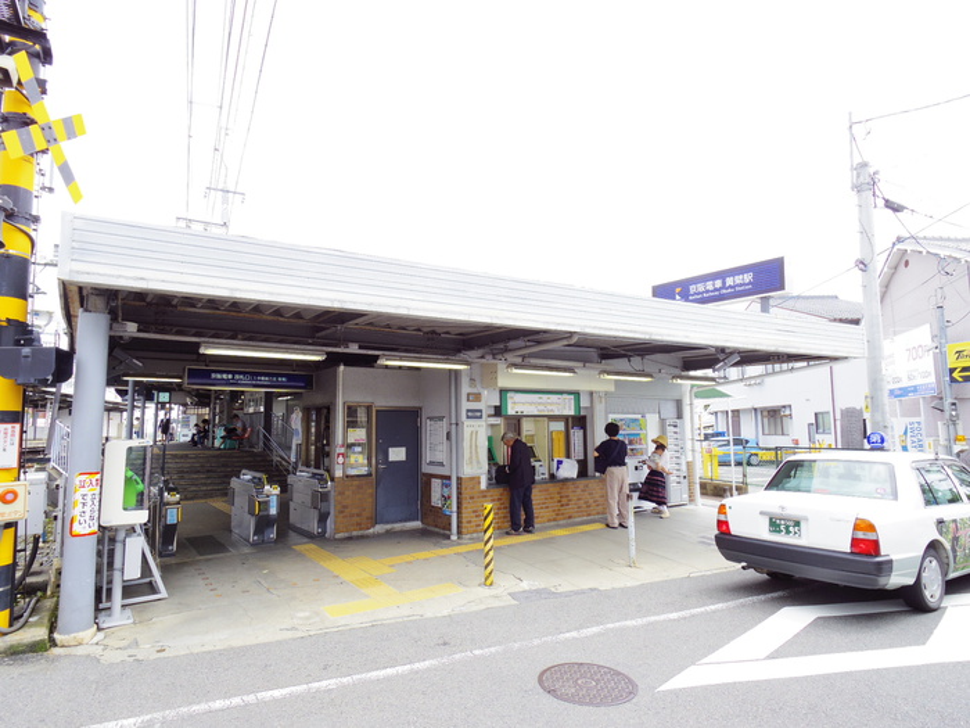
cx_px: 485
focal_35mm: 20
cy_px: 364
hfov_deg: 81.7
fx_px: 560
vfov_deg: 66.0
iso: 200
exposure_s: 1/200
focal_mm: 4.3
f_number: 4.5
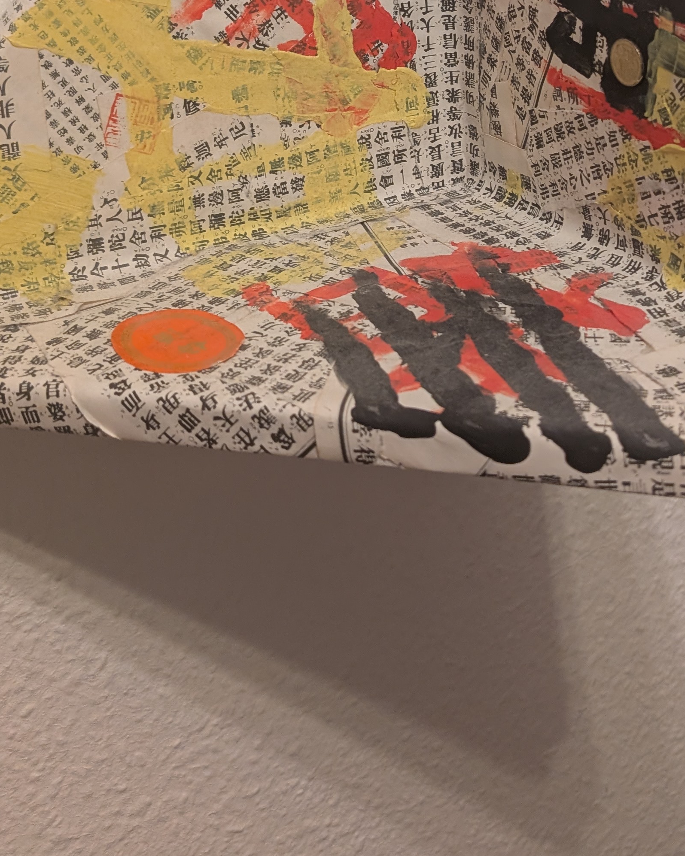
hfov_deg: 31.4
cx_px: 411
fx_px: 1216
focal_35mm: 48
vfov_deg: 37.0
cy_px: 134
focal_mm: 6.9
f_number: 1.68
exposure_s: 1/100
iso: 656
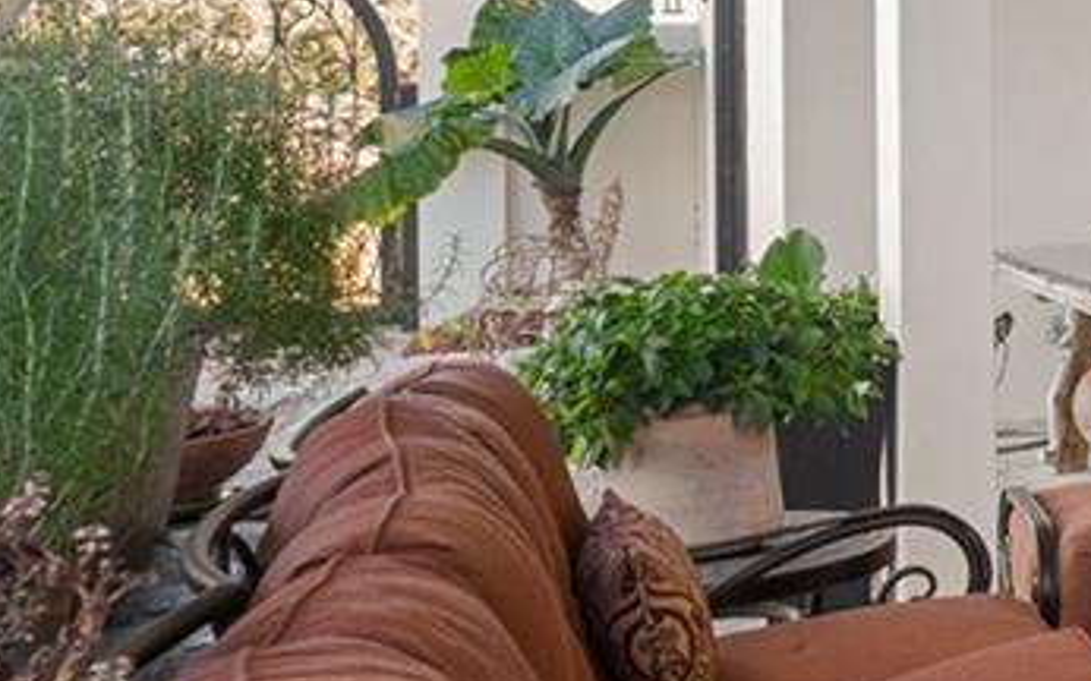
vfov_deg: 19.4
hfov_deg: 22.2
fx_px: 1962
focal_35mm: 66
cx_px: 1845
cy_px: 110
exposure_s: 1/30
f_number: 7.1
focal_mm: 14
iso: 500
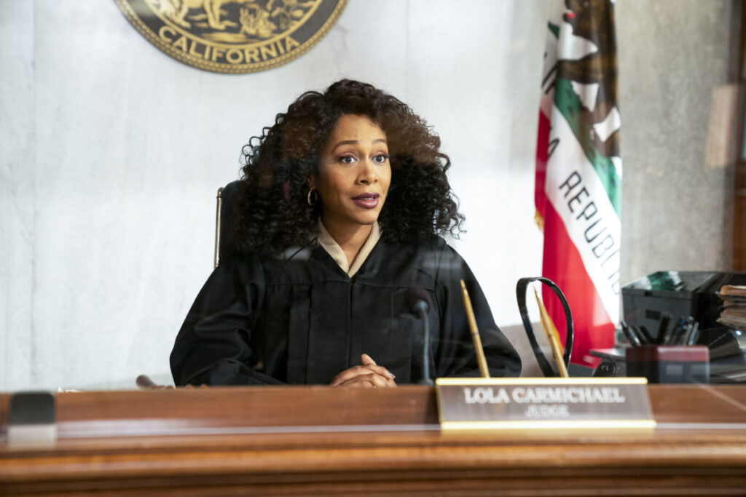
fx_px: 1347
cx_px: 373
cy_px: 248
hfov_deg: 31.0
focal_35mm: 65
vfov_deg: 20.9
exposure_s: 1/125
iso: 3200
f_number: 3.5
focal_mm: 65
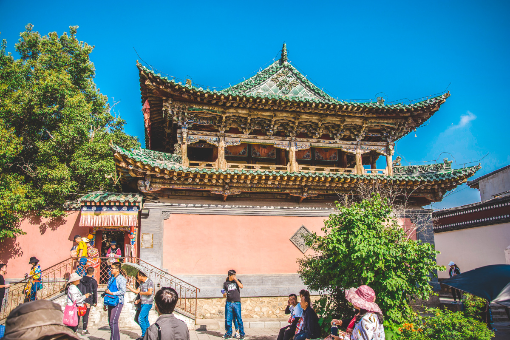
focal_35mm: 32
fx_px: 446
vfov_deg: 41.7
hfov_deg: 59.5
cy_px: 170
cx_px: 255
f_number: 5.6
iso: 100
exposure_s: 1/250
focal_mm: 21
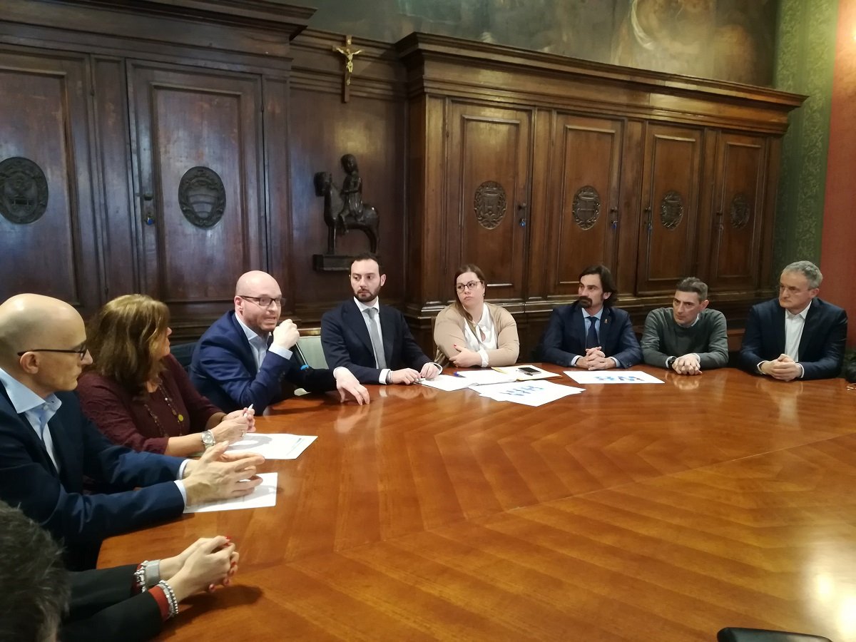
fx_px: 643
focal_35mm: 26
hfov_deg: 67.3
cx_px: 428
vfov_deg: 53.1
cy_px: 321
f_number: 2.2
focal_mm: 3.83
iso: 400
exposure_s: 1/25
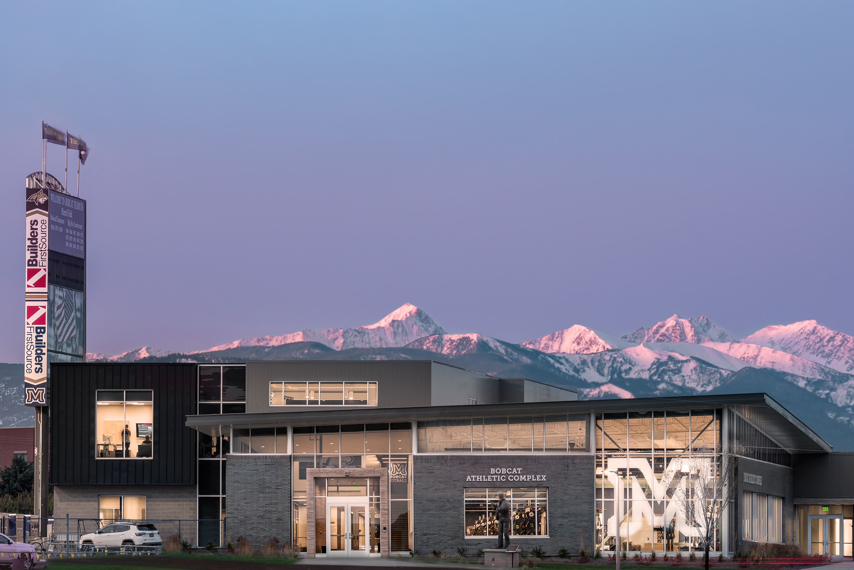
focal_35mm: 275
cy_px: 230
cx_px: 401
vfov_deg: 5.0
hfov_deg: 7.5
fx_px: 6524
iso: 50
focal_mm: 135
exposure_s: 8
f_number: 11
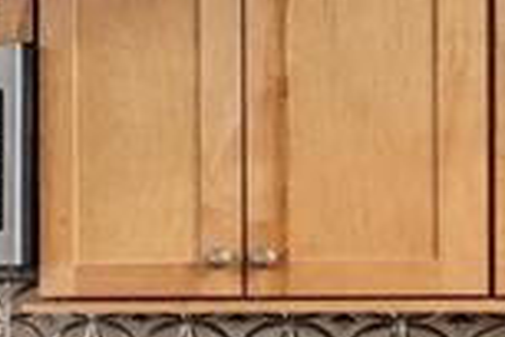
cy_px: 383
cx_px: -894
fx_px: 1501
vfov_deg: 12.5
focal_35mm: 107
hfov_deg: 12.2
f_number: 7.1
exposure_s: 1/4
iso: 100
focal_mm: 16
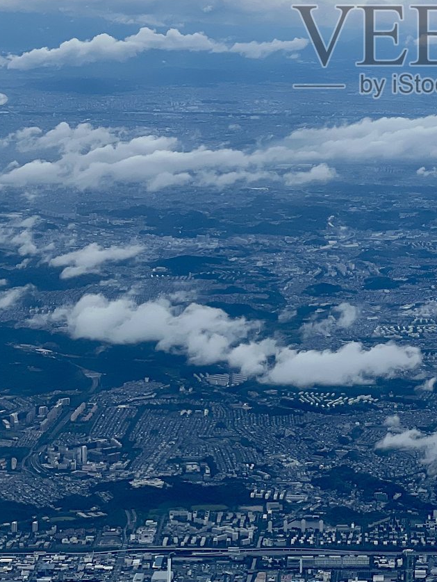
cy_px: 52
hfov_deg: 10.0
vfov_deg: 13.3
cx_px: 409
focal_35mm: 147
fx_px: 2473
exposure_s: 1/889
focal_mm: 9
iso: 32
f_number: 2.8
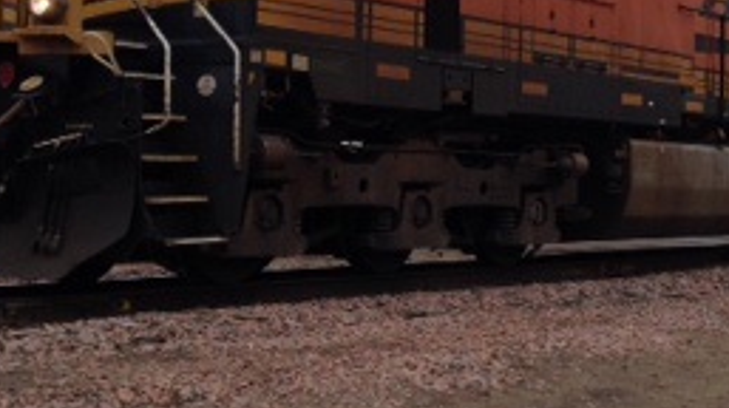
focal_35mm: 95
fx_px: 1835
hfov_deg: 22.0
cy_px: 201
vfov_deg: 12.7
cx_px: 644
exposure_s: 1/986
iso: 50
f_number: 2.4
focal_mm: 4.28
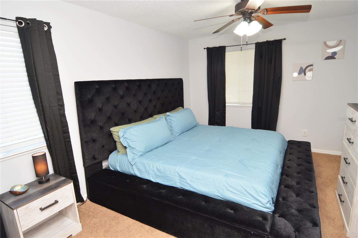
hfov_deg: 90.1
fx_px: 179
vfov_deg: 67.3
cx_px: 179
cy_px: 119
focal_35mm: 18
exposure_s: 1/60
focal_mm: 12
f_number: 4
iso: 450
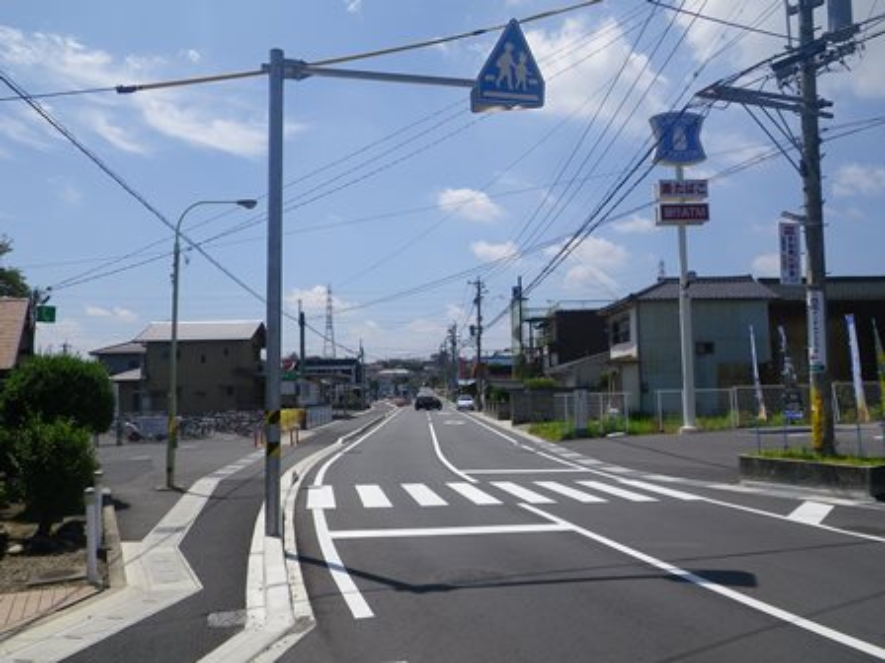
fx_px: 716
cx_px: 442
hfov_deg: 63.4
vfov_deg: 49.7
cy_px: 332
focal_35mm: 28
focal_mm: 5
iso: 80
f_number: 4.2
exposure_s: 1/1000
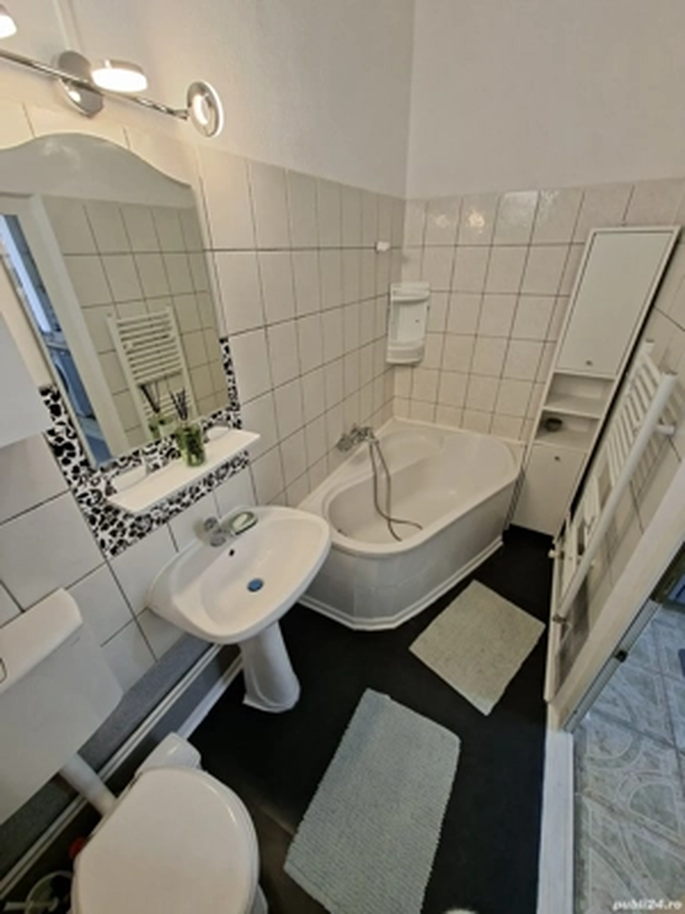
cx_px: 342
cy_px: 457
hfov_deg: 89.9
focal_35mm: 13
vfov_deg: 106.2
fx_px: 343
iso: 64
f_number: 2.2
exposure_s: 1/40
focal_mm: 1.74
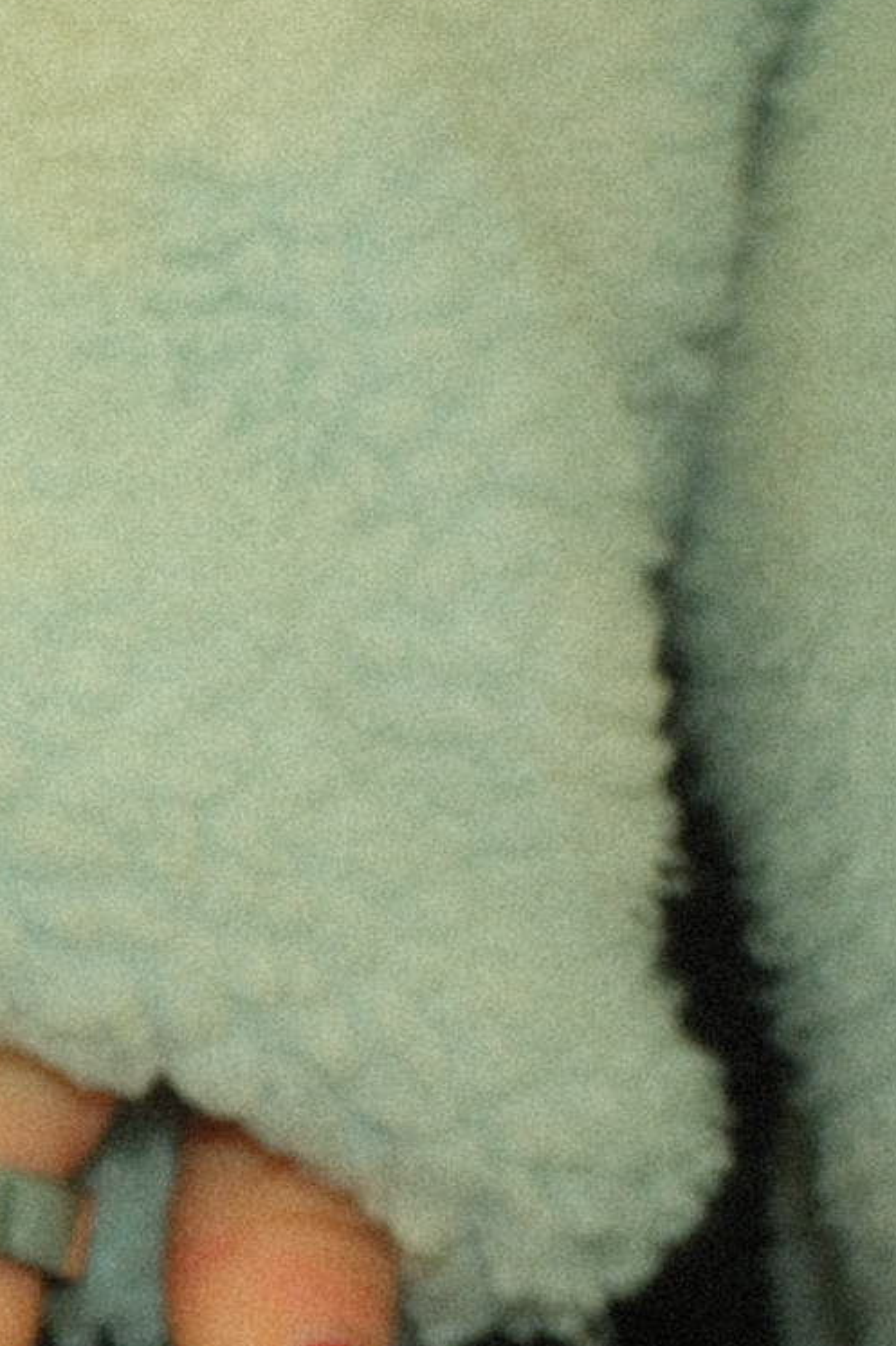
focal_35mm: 211
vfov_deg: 9.5
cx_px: -2237
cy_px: 2080
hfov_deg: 5.8
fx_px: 7880
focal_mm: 27
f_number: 4.5
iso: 500
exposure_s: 1/150
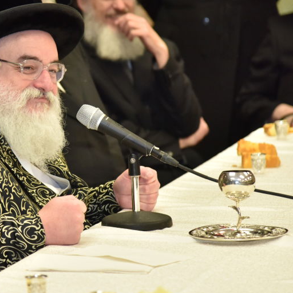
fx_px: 1954
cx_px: 31
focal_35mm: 204
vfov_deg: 8.6
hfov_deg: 8.5
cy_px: 107
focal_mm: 120
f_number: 4
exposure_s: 1/160
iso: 1600
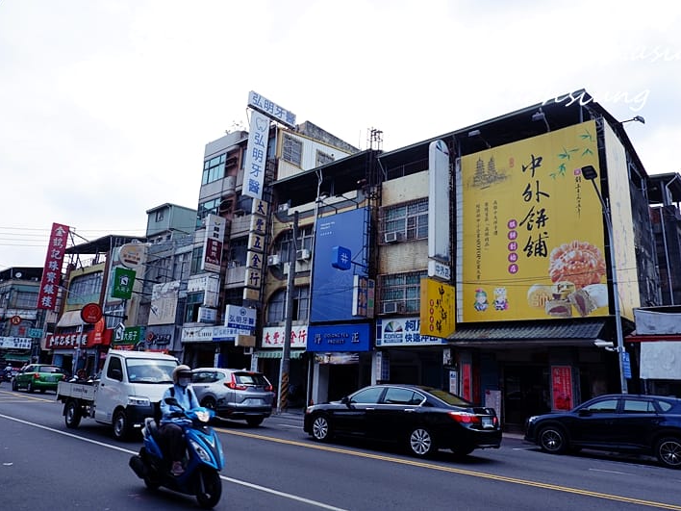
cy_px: 256
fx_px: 492
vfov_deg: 54.9
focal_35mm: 25
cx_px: 336
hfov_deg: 69.4
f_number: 8
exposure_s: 1/250
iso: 200
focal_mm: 15.2
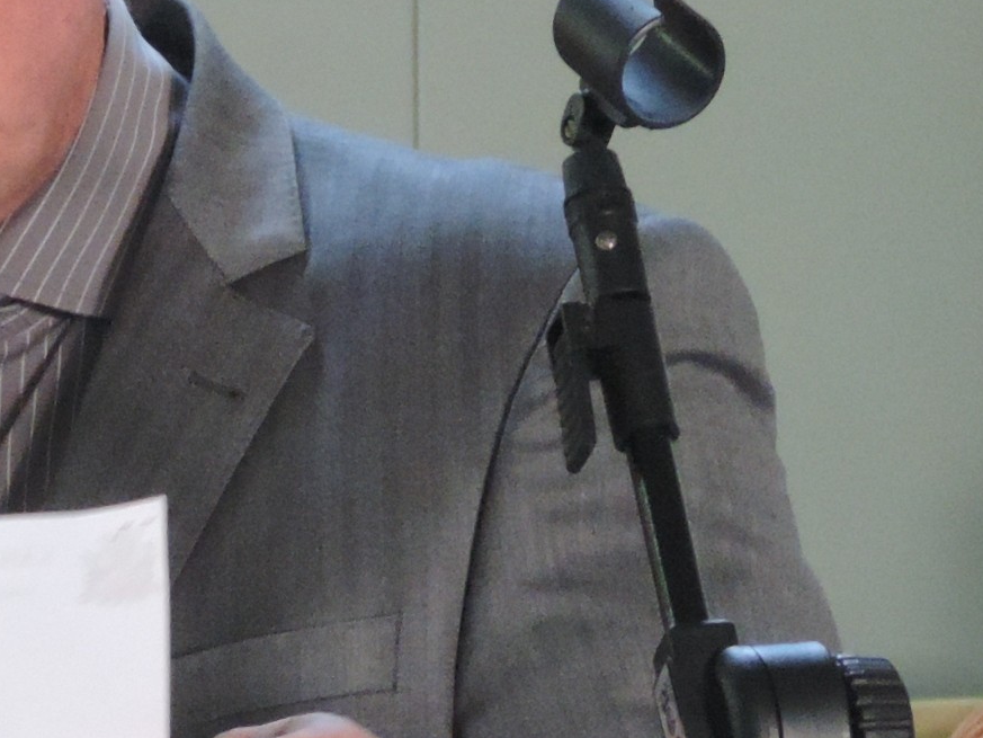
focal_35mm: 935
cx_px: -29
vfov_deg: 1.6
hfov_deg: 2.1
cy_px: 397
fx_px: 26555
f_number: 4.7
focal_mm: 44.5
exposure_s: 1/15
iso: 800
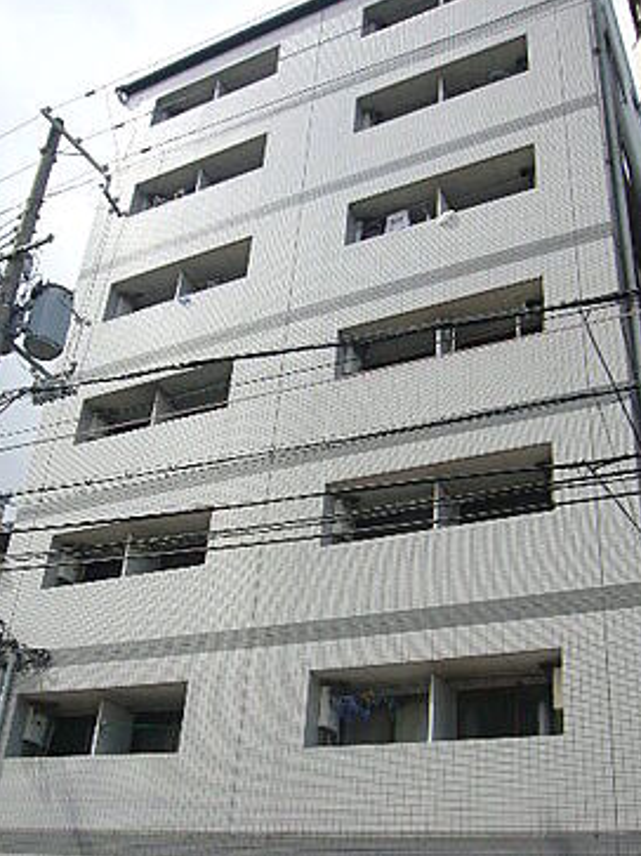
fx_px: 914
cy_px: 495
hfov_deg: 38.6
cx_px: 290
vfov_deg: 50.0
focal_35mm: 37
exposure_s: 1/250
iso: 80
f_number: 5.6
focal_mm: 4.6
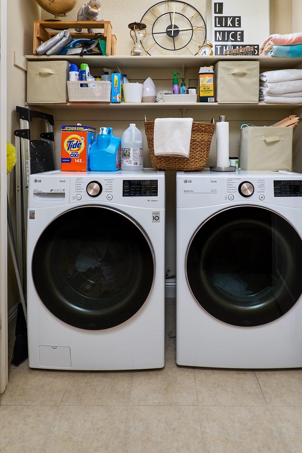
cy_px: 155
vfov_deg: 71.8
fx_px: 302
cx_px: 168
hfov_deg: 53.0
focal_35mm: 24
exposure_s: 1/40
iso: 320
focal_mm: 16
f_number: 7.1
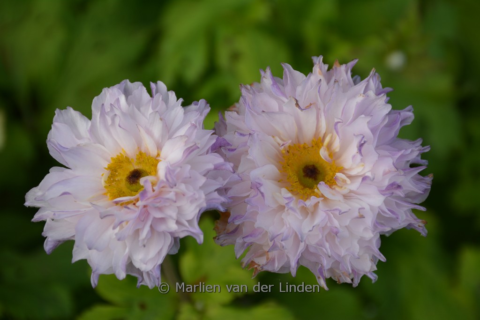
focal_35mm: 120
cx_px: 240
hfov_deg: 17.1
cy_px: 160
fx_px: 1600
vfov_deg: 11.4
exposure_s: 1/250
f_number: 8
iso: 160
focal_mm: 80
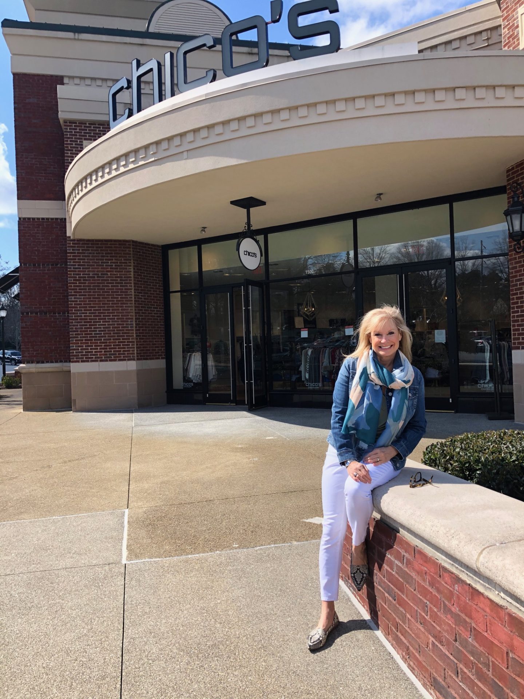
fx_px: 565
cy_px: 350
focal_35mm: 28
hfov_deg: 49.7
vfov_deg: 63.4
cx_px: 262
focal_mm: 4
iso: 20
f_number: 1.8
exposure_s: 1/1200
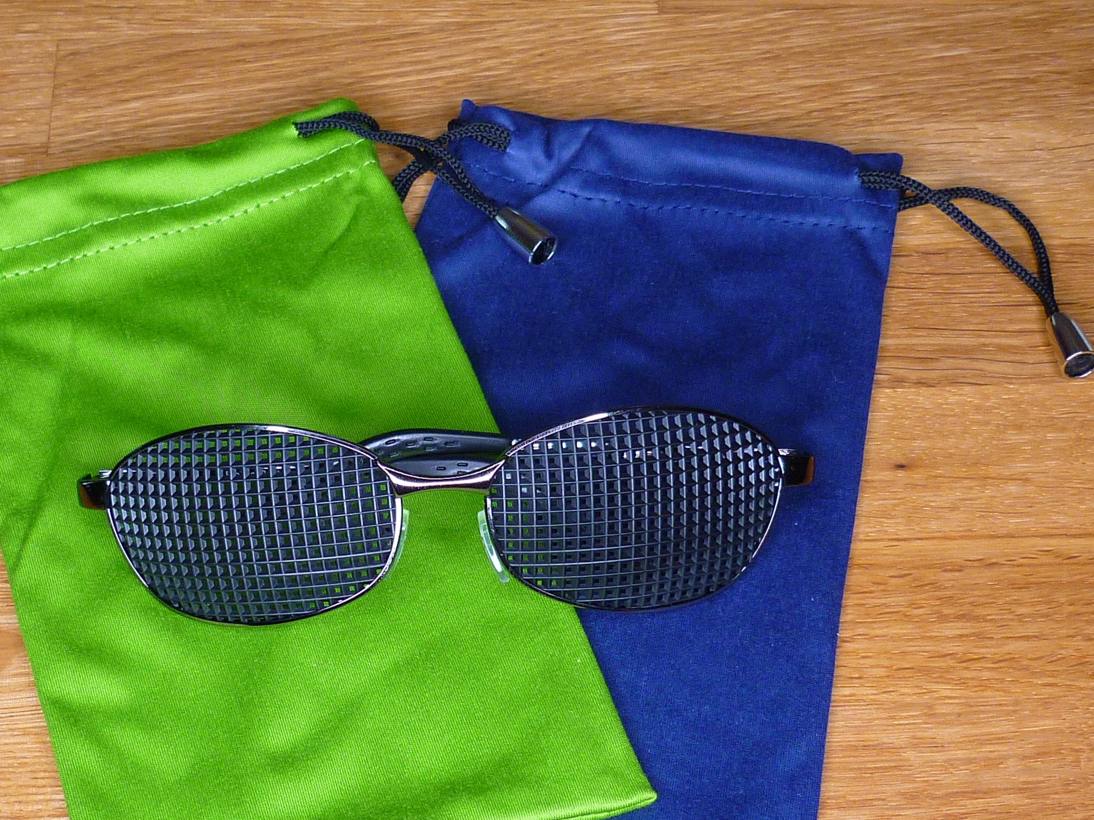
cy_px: 491
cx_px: 435
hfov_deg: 36.7
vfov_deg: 28.0
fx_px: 1643
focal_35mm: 52
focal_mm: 6.9
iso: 125
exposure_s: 1/40
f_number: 3
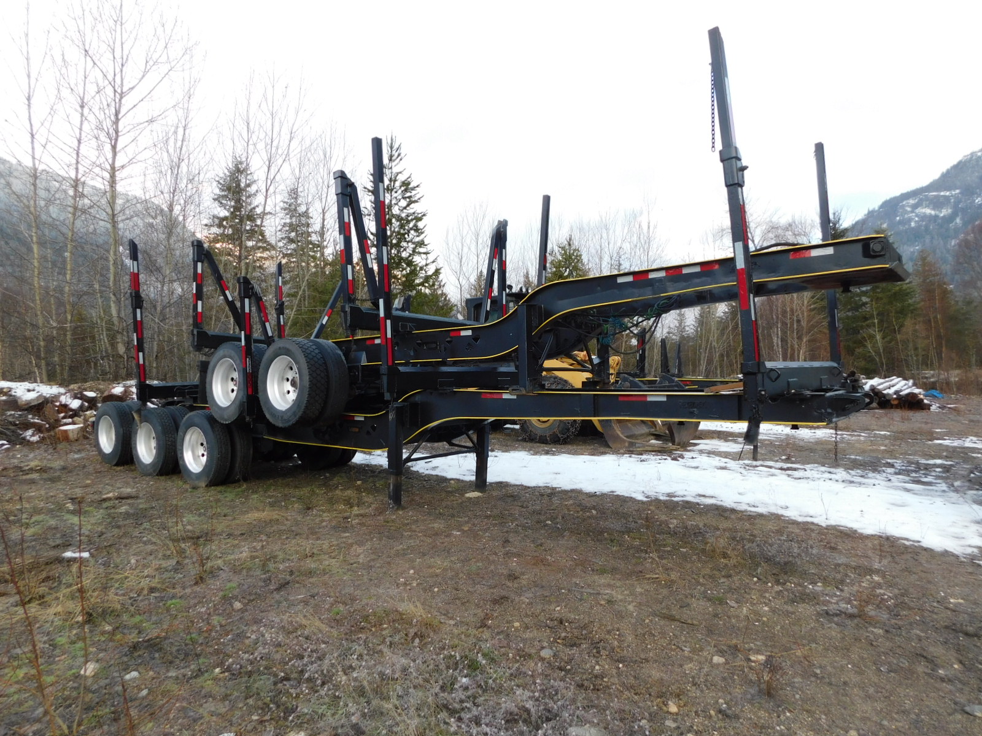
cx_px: 491
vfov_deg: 58.9
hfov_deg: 73.9
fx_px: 652
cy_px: 368
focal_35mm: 23
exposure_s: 1/125
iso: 125
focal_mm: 4
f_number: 3
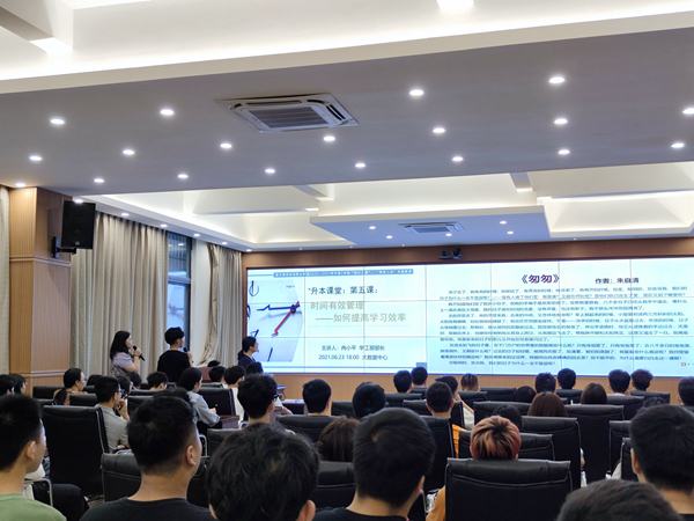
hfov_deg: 46.8
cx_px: 347
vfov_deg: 36.0
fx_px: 802
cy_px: 260
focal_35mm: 40
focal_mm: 6.72
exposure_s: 1/50
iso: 84
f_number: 1.69
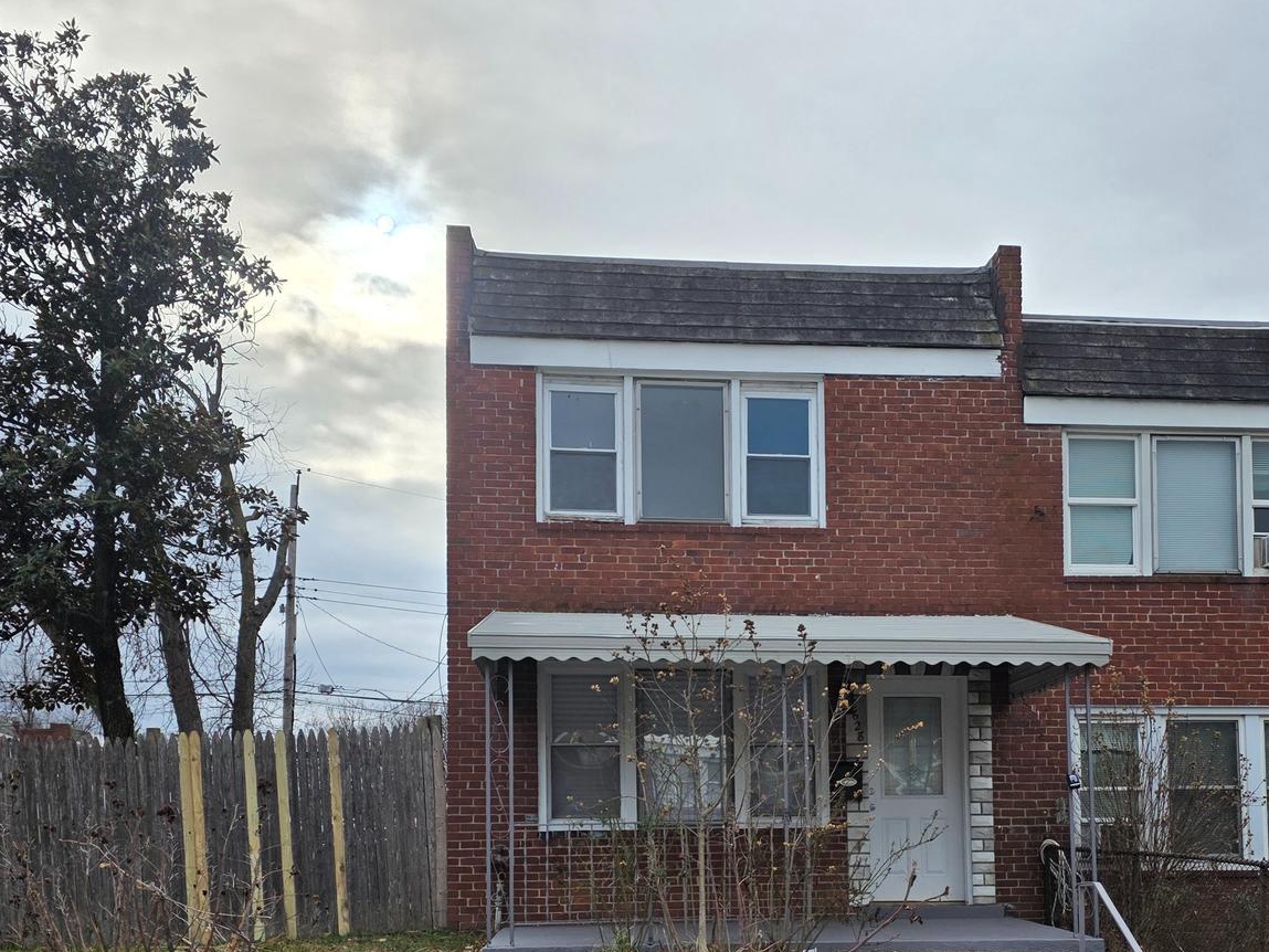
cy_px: 744
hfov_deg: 45.5
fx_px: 1503
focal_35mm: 41
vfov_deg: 34.2
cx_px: 779
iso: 80
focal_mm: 6.3
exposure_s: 1/7061
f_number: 1.7
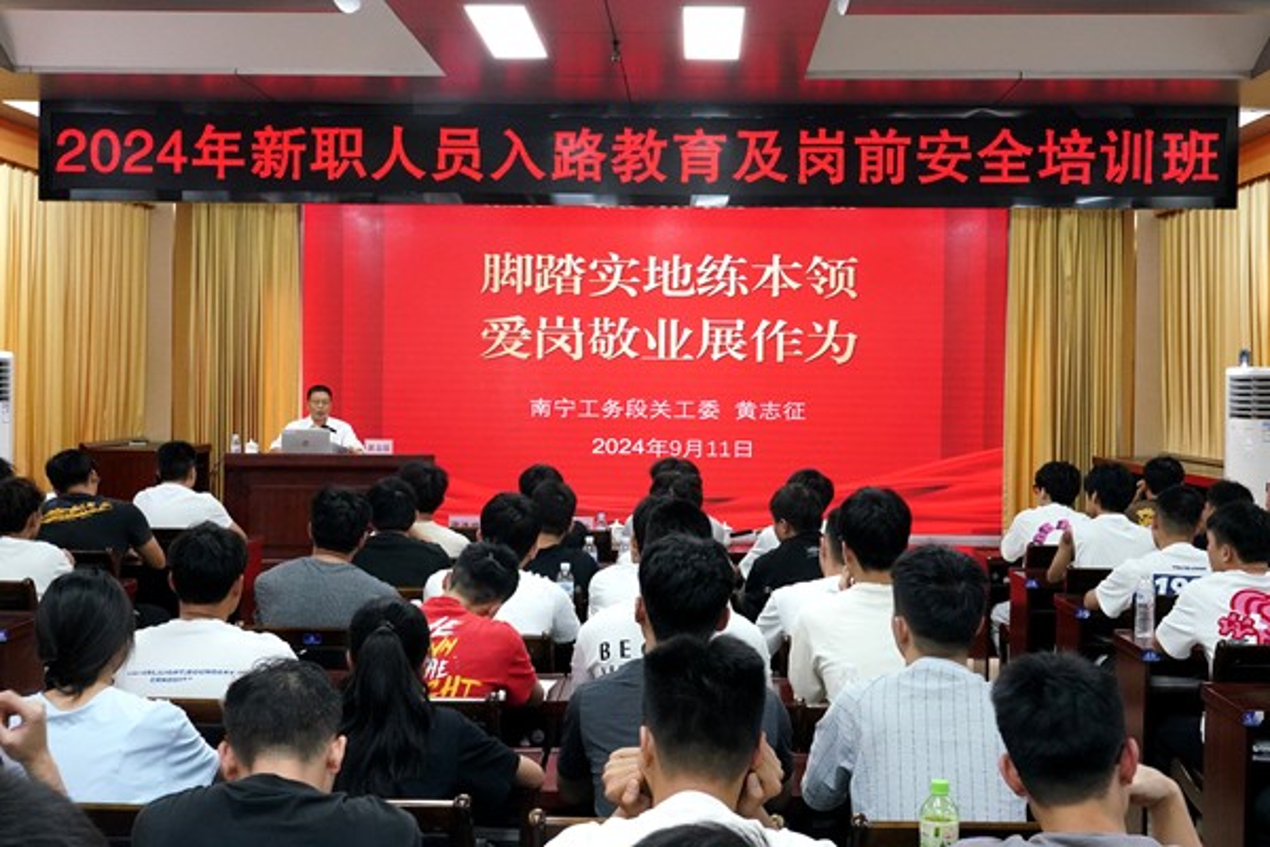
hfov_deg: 41.1
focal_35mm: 48
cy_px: 424
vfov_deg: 28.1
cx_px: 635
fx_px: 1693
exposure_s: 1/50
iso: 4000
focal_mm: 32
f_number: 10
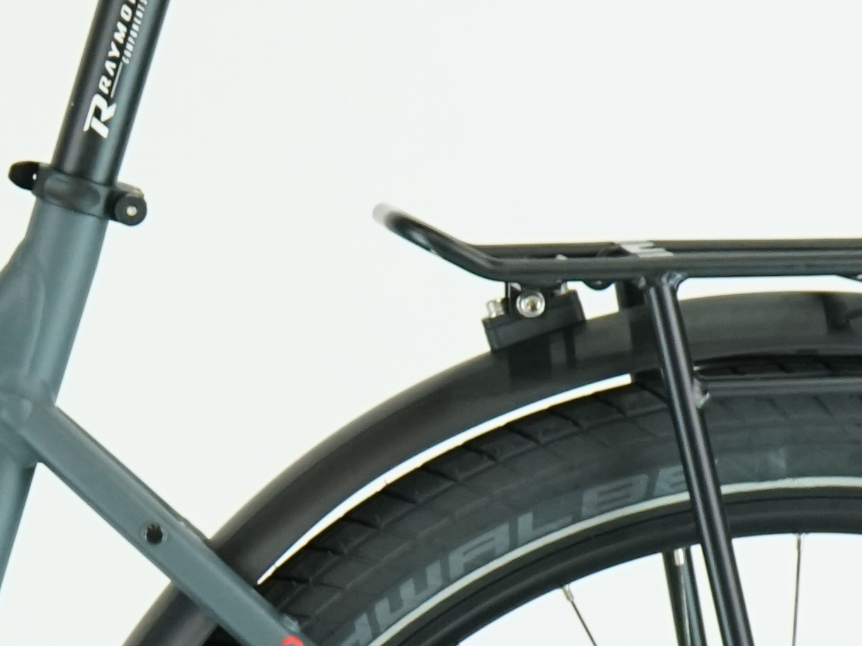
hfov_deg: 7.6
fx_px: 6349
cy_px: 659
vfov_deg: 5.8
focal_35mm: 255
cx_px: -473
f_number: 5.6
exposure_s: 1/200
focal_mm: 54
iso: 1600
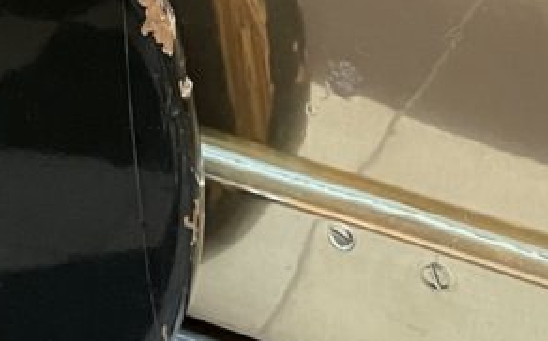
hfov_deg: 13.7
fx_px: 2164
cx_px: -231
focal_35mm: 145
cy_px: -815
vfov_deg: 7.5
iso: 320
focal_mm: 4.2
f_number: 1.6
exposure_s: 1/50
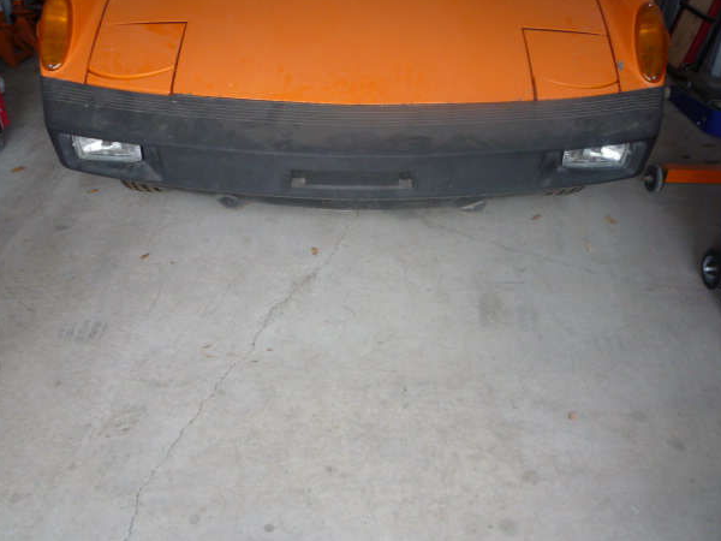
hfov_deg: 56.8
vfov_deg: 44.1
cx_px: 360
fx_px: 667
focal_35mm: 32
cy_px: 255
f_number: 3.3
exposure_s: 1/50
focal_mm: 5.2
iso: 100
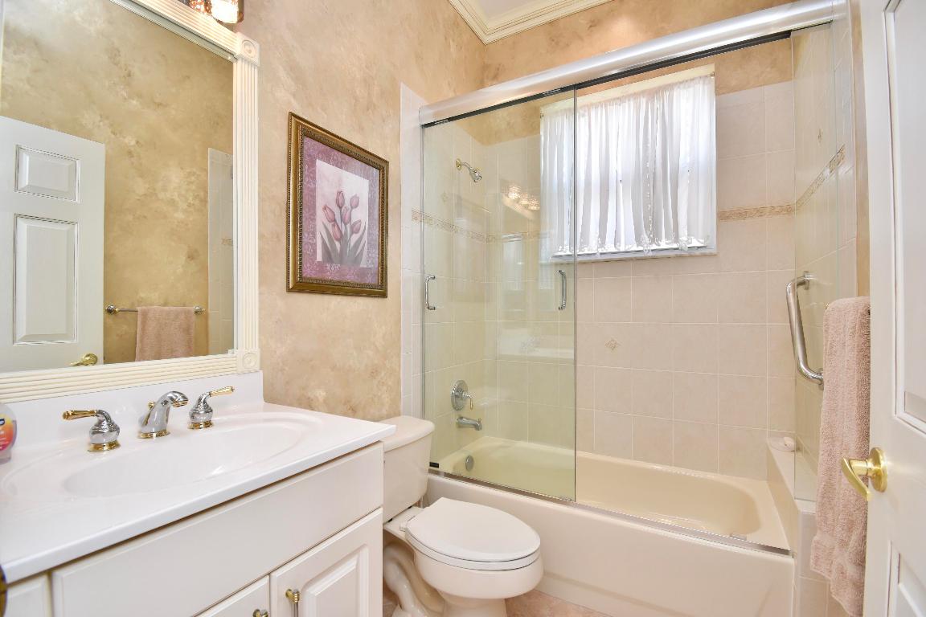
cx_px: 463
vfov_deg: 77.3
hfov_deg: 100.4
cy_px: 308
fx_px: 386
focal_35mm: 15
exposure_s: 1/80
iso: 400
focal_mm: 10
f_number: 5.6
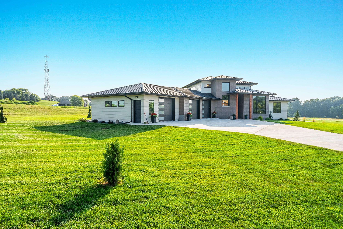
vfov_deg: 61.9
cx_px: 172
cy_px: 114
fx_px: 191
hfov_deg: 84.0
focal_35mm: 20
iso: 640
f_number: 11
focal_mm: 20
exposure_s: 1/2500
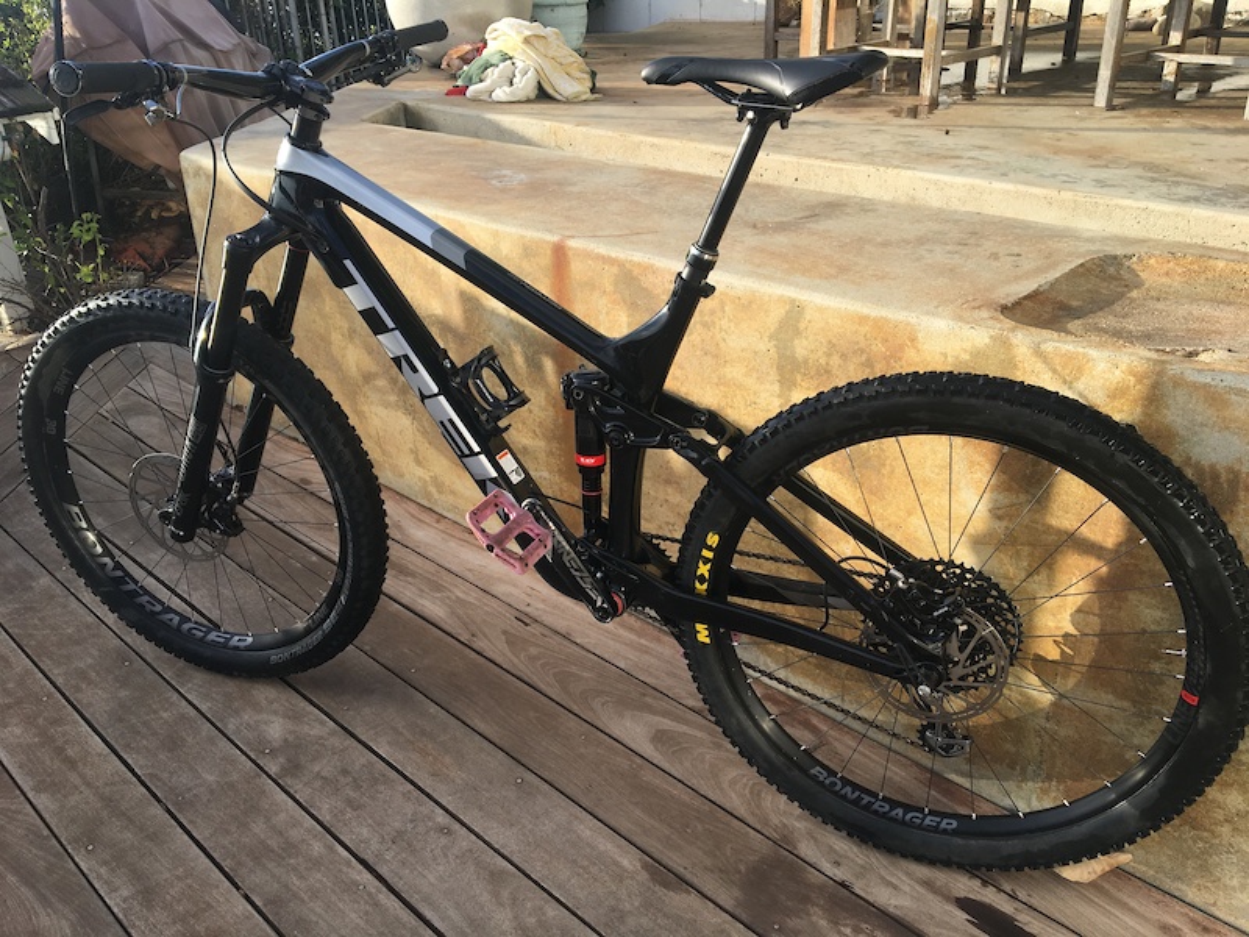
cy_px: 468
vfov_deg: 48.2
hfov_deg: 61.7
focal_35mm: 29
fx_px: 1046
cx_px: 624
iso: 25
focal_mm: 4.15
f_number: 2.2
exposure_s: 1/596
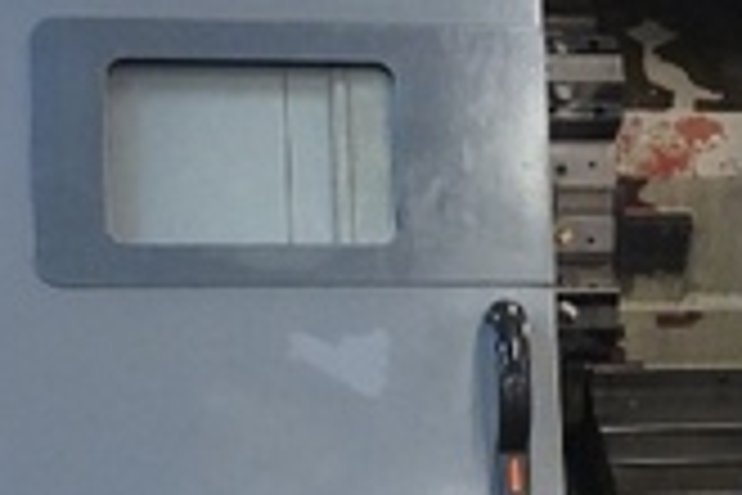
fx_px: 2164
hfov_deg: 19.2
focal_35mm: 105
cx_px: 625
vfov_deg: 12.7
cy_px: 594
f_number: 3.5
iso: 2000
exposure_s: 1/160
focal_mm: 16
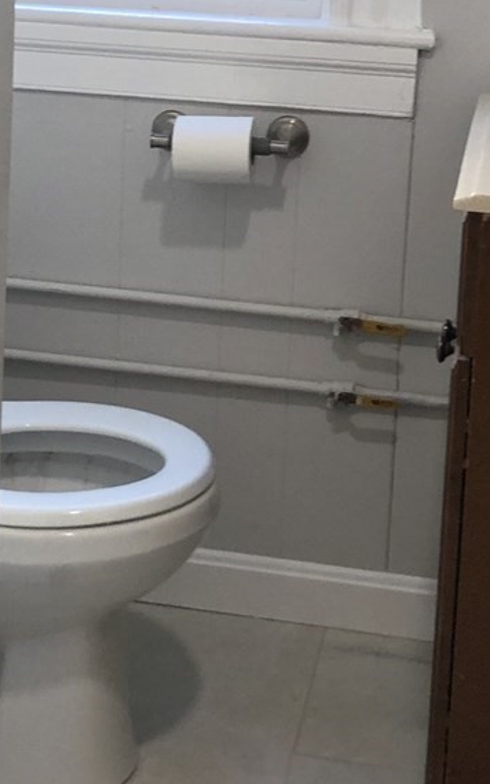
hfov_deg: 16.3
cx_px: 150
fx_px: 1710
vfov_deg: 25.4
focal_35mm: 80
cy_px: 149
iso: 25
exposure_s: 1/30
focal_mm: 4
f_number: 1.8
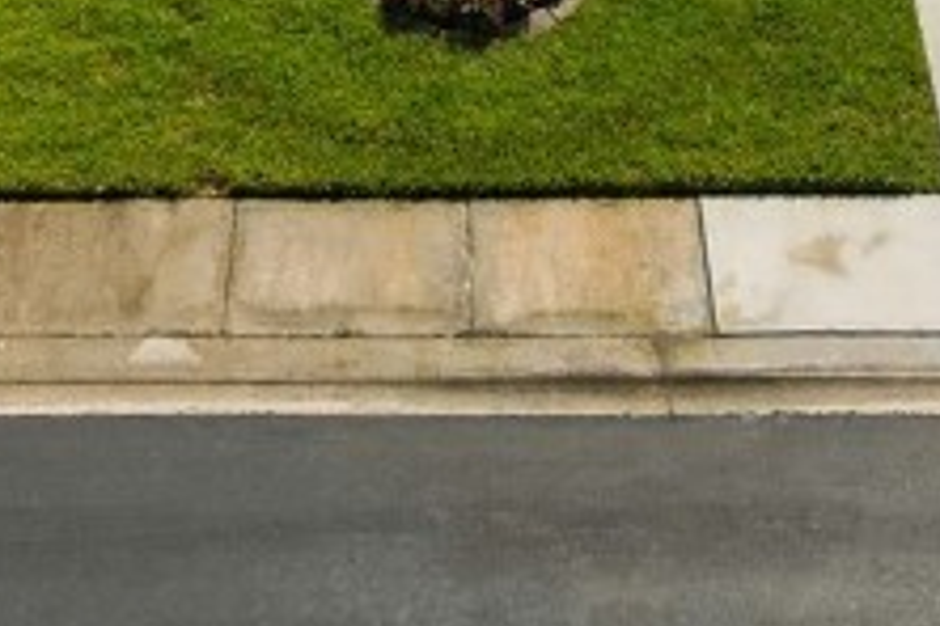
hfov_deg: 17.8
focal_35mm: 115
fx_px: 3003
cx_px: 483
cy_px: -694
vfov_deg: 10.7
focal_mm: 6.72
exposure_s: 1/60
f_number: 1.7
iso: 110
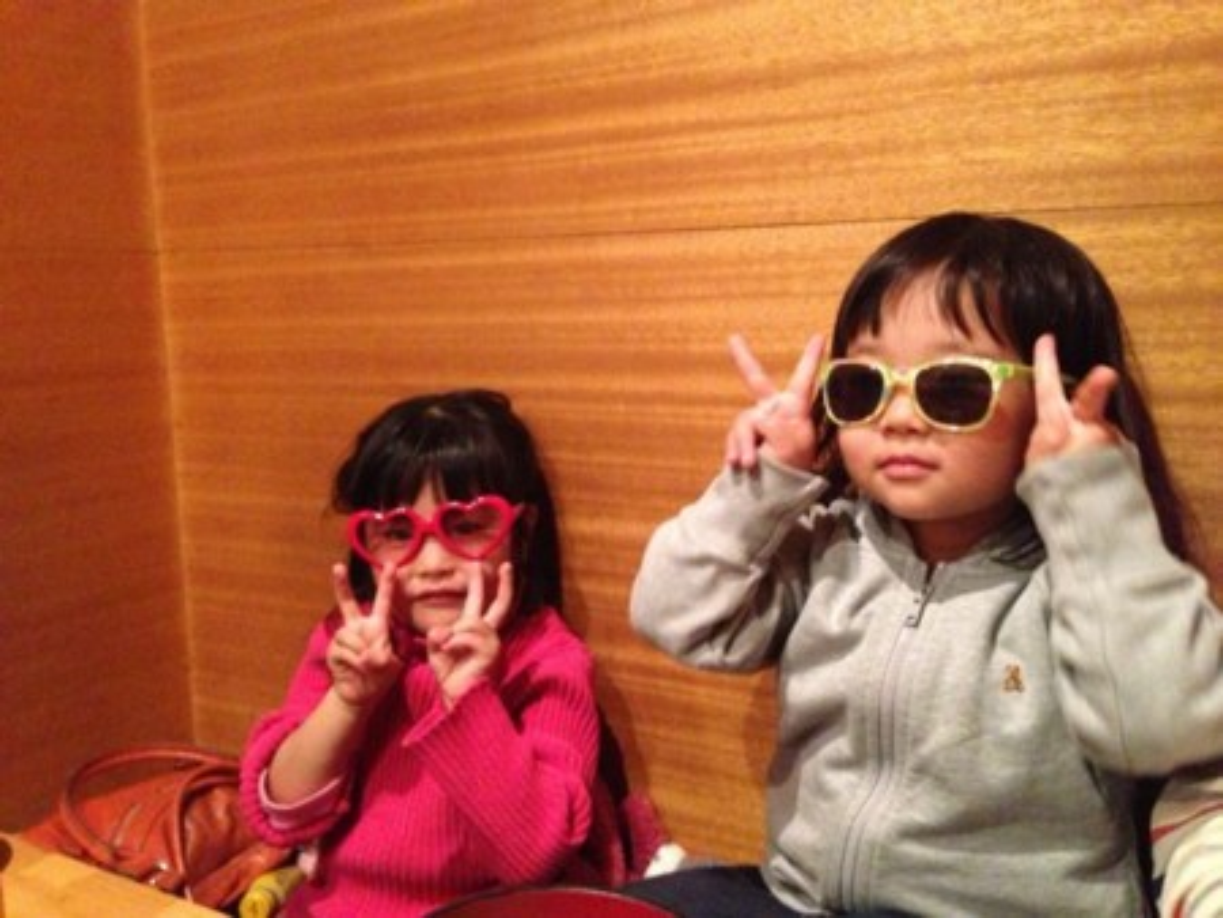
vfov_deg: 43.0
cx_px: 612
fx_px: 1167
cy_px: 459
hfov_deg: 55.3
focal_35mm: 33
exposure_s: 1/15
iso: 800
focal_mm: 4.13
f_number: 2.4
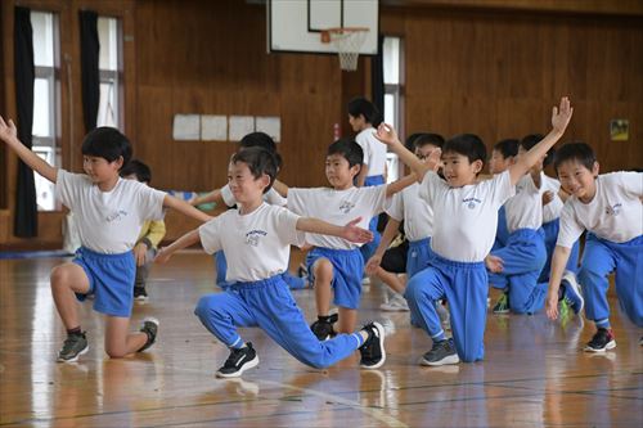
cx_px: 322
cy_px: 214
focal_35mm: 142
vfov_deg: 9.6
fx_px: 2544
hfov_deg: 14.4
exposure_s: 1/800
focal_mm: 95
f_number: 5.6
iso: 5000
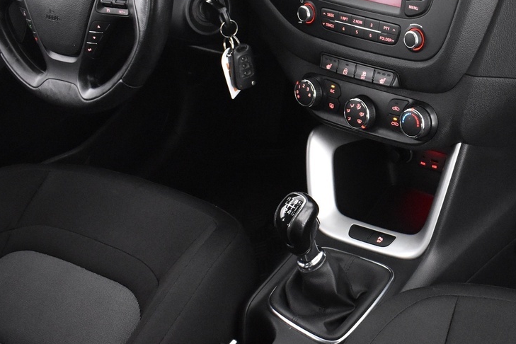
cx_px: 481
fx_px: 860
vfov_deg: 22.6
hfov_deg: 31.6
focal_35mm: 60
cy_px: 145
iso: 3200
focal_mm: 18
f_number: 3.5
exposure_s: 1/25
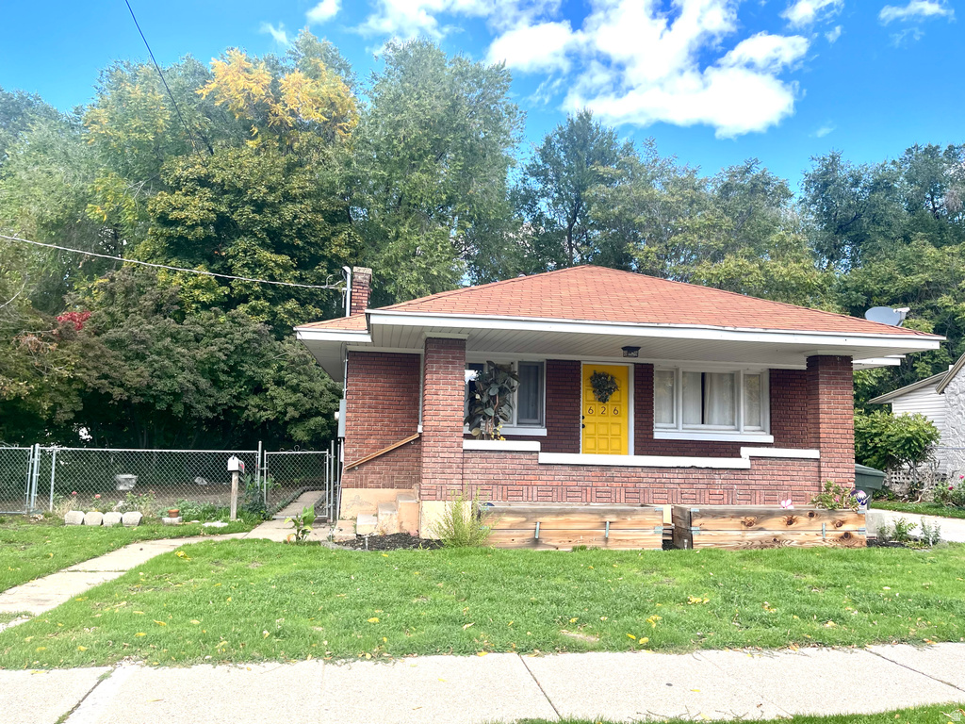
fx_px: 725
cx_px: 482
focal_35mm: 26
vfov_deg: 53.1
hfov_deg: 67.3
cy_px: 362
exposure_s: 1/804
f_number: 1.6
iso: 50
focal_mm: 5.1
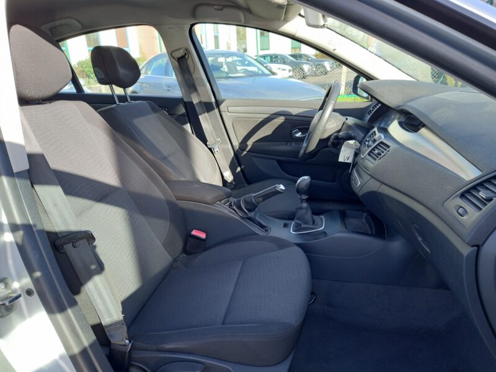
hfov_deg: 69.4
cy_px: 186
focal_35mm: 25
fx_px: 358
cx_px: 248
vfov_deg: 54.9
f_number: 2
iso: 32
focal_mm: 4.6
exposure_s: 1/50
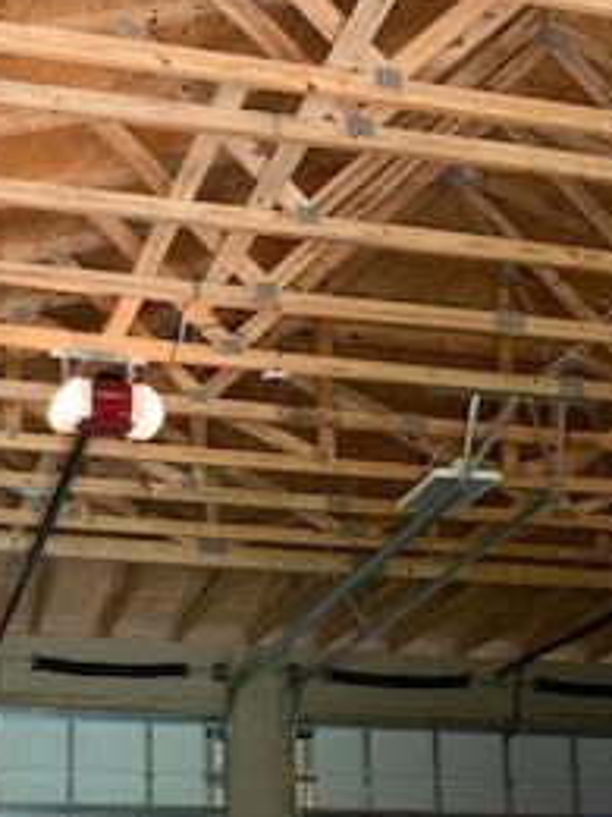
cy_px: 738
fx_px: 1509
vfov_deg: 29.0
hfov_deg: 22.9
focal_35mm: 64
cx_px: 232
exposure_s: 1/49
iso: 250
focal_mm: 4.25
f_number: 1.8
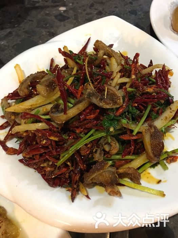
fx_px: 199
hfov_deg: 48.2
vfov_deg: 61.7
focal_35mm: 29
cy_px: 119
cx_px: 89
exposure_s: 1/8
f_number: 2.2
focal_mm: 4.15
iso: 160
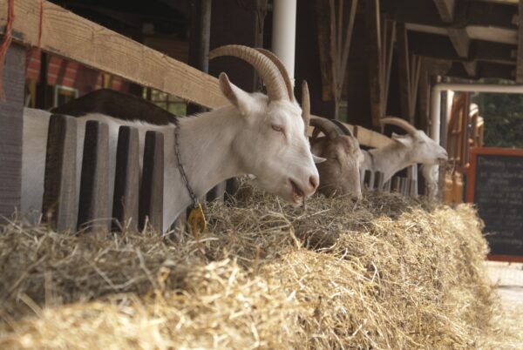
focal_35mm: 105
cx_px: 262
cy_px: 175
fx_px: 1528
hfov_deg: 19.4
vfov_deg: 13.1
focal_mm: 70
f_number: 6.3
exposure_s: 1/125
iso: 100
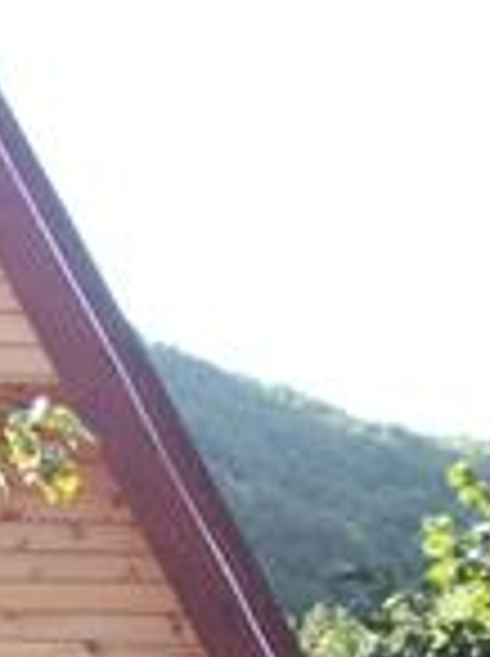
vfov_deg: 18.3
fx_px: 1912
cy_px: 819
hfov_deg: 14.0
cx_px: -169
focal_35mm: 101
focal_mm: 6.3
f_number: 3.1
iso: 80
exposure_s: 1/200
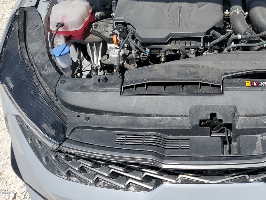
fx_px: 346
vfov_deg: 32.0
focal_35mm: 45
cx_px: 215
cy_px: 72
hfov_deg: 40.3
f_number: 1.5
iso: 50
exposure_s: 1/5000
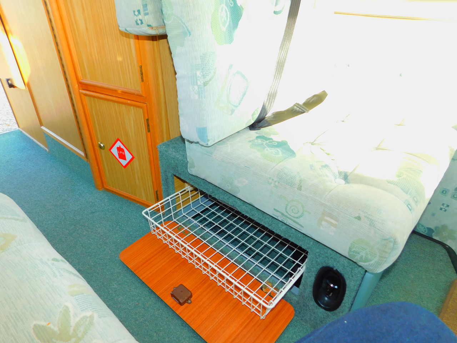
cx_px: 228
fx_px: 304
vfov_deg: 58.9
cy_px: 172
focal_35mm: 23
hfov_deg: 73.9
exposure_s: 1/60
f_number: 3
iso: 125
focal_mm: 4
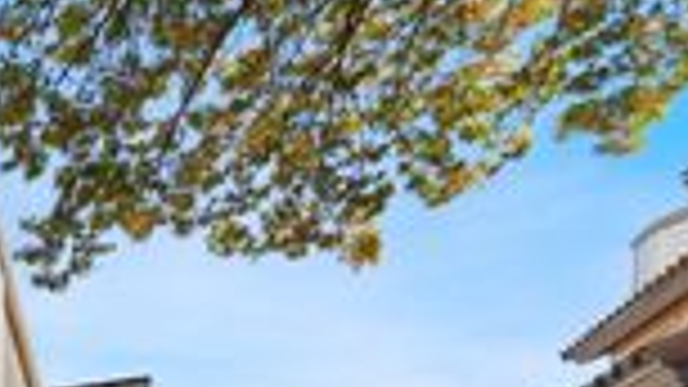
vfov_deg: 21.4
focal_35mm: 41
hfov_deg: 31.1
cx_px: -297
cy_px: 657
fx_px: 748
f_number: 9
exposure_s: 1/60
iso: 100
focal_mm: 12
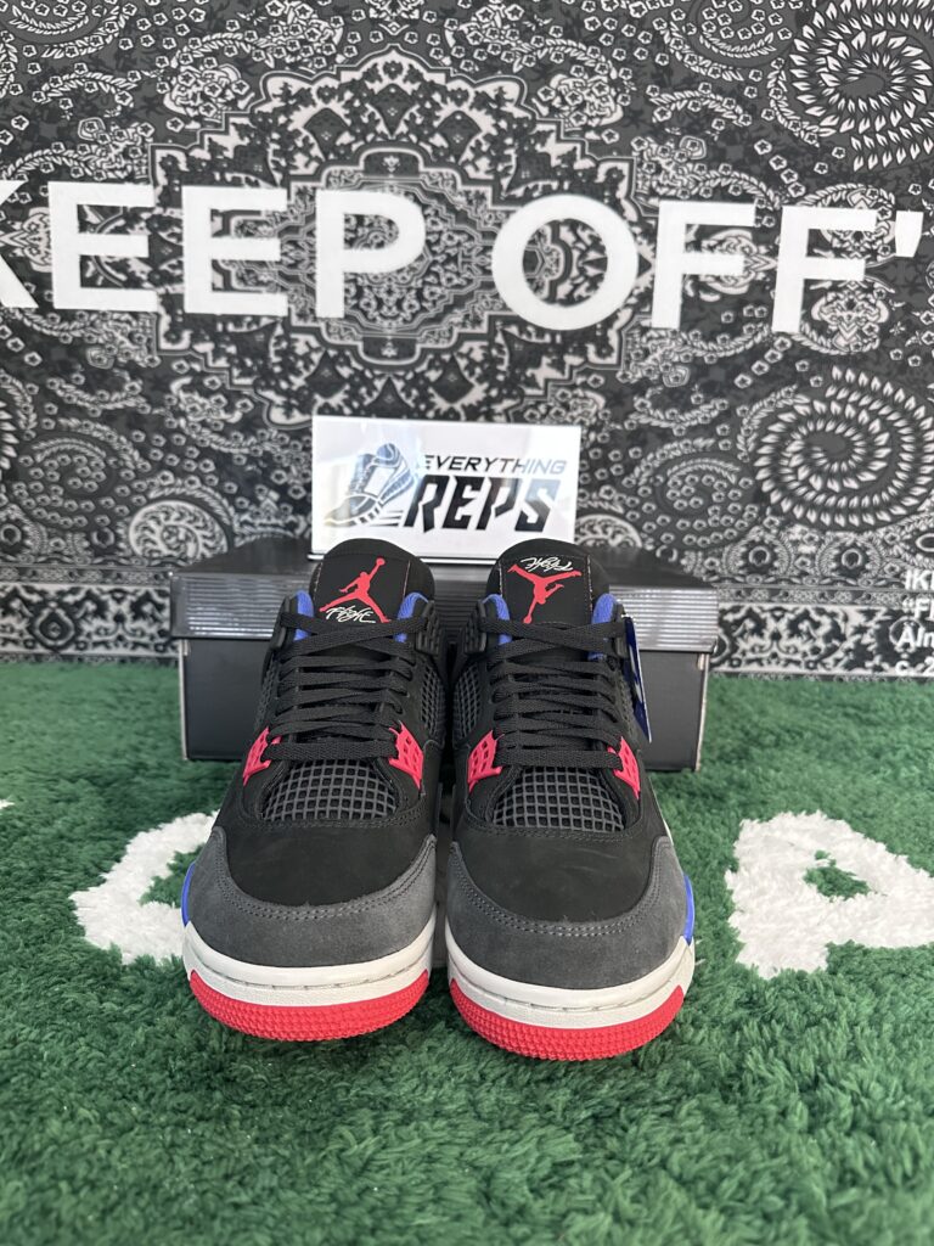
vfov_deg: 71.6
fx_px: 863
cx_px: 467
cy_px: 623
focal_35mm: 24
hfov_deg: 56.8
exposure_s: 1/60
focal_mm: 6.86
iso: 800
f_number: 1.78
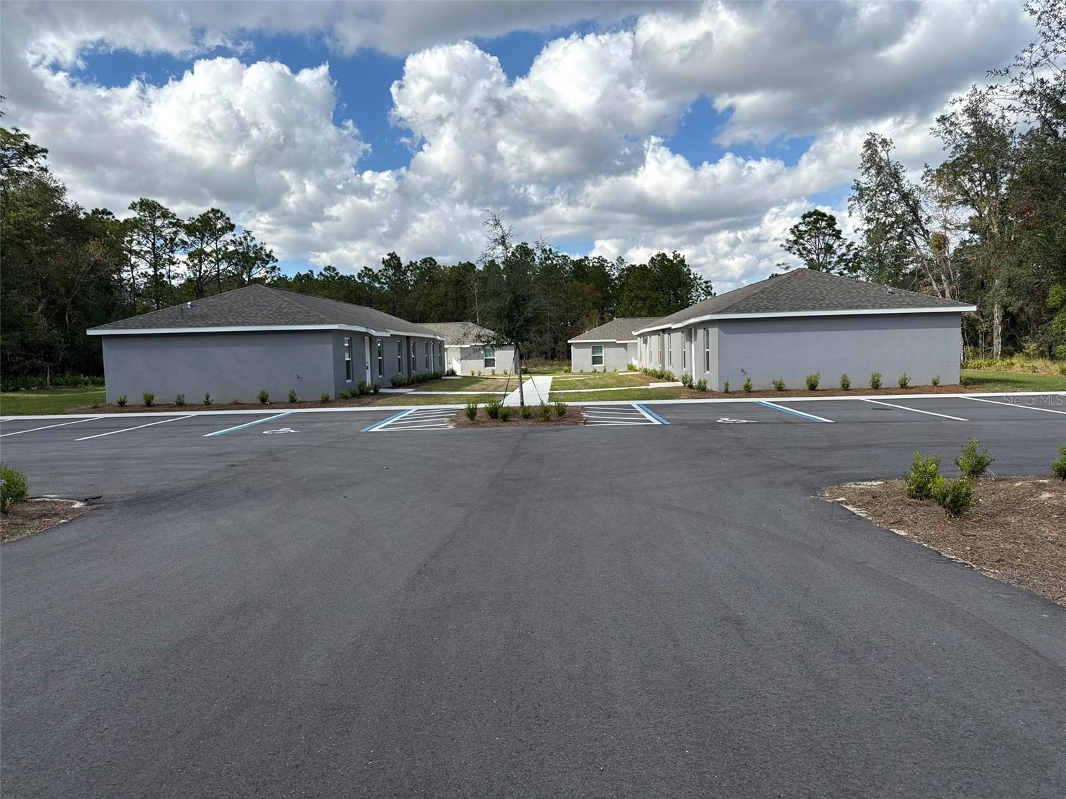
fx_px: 739
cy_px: 400
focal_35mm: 24
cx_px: 533
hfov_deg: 71.6
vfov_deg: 56.8
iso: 80
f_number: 1.78
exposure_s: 1/4405
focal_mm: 6.76
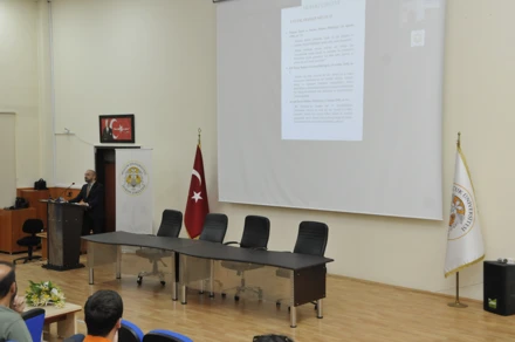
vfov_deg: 28.0
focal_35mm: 48
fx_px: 686
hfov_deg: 41.2
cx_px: 258
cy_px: 171
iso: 1600
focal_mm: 32
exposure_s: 1/100
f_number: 5.6
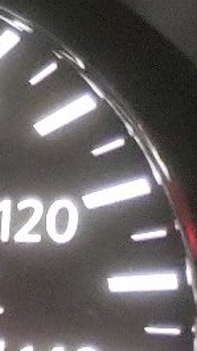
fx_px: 1588
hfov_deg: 5.2
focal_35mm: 171
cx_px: -854
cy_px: 219
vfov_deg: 12.6
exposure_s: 1/30
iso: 468
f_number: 1.5
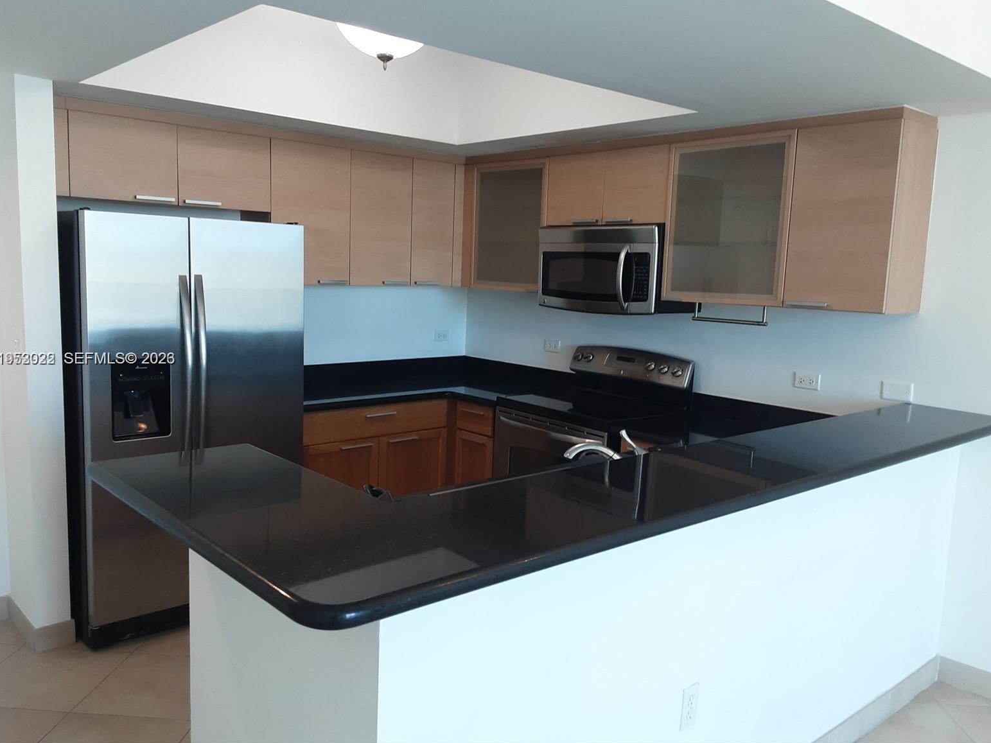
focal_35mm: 28
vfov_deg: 49.7
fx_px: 802
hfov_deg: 63.4
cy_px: 360
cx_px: 489
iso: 64
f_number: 1.9
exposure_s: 1/40
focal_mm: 2.91
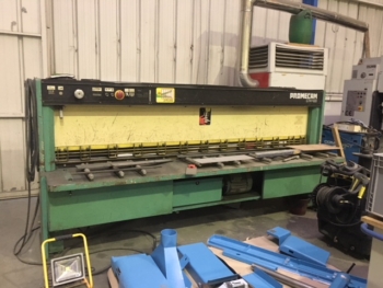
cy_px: 144
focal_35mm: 29
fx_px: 321
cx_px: 192
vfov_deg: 48.3
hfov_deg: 61.6
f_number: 2.2
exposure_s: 1/4
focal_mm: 4.15
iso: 80
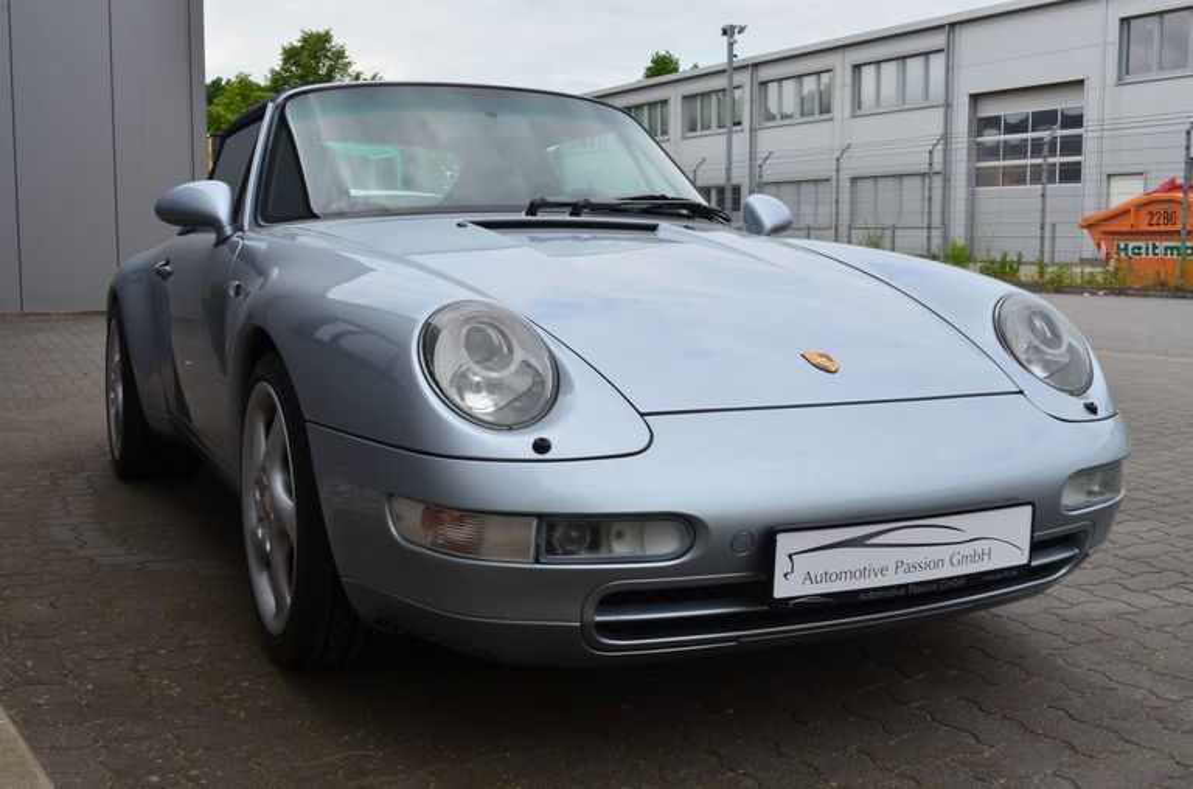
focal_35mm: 39
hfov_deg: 49.7
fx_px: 1289
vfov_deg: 34.0
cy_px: 394
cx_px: 596
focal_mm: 26
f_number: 11
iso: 200
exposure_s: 1/100
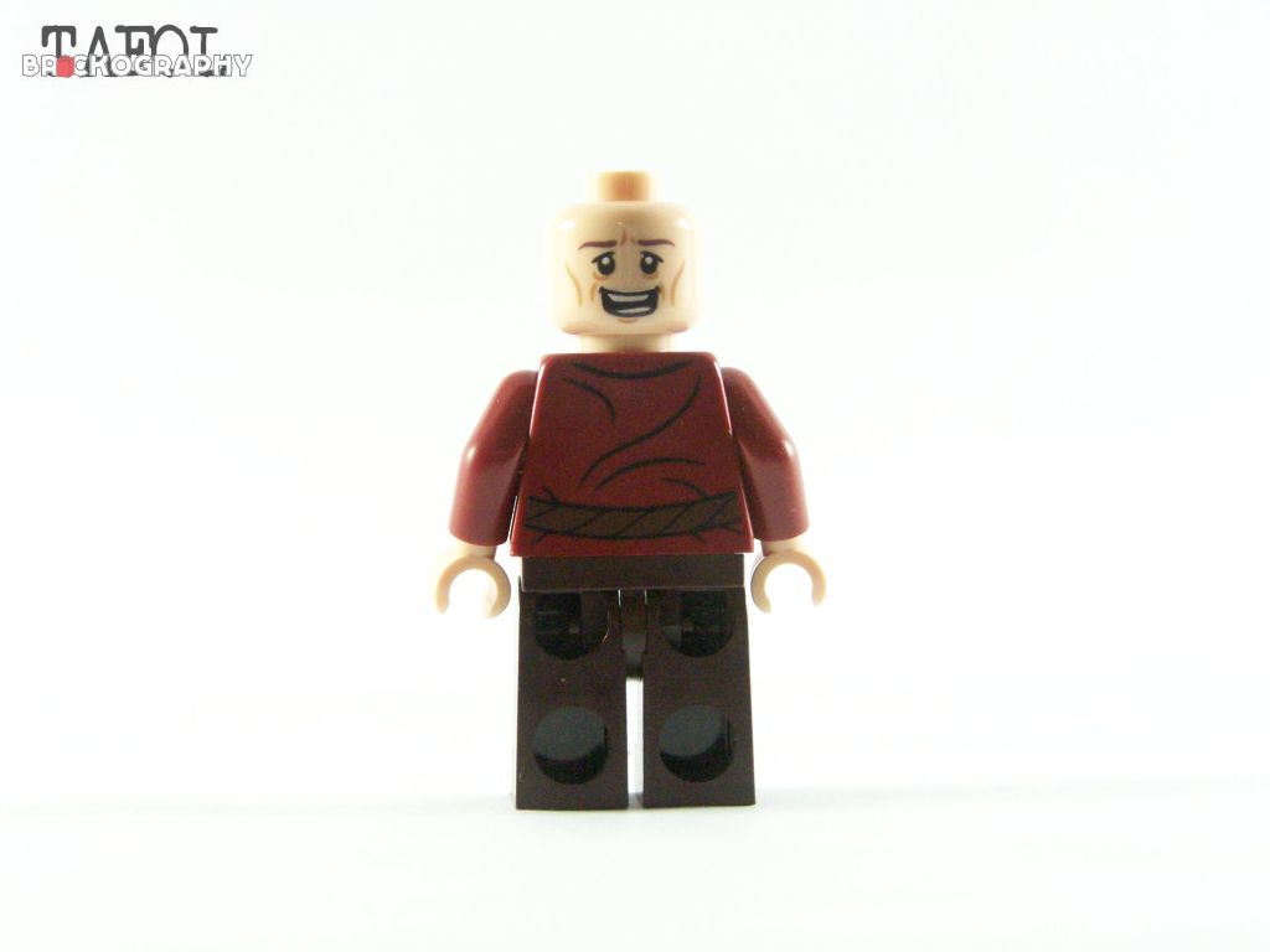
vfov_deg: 18.0
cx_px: 635
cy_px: 476
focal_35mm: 82
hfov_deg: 23.8
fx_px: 3008
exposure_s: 1/60
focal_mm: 13.7
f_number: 4
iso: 400
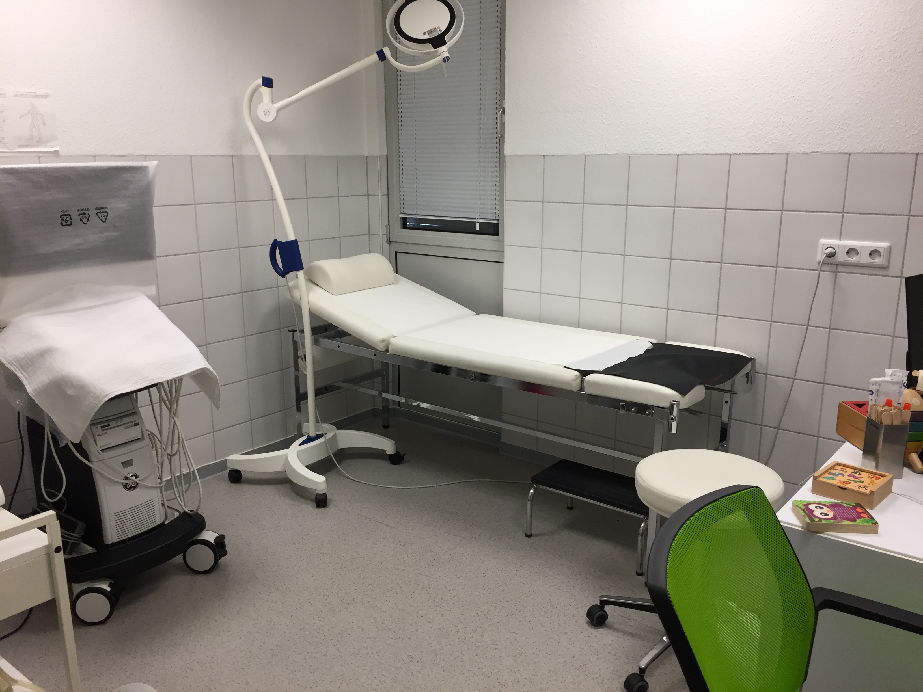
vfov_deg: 48.2
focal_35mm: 29
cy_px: 346
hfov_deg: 61.7
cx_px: 462
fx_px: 773
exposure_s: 1/33
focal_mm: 4.15
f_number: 2.2
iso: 40
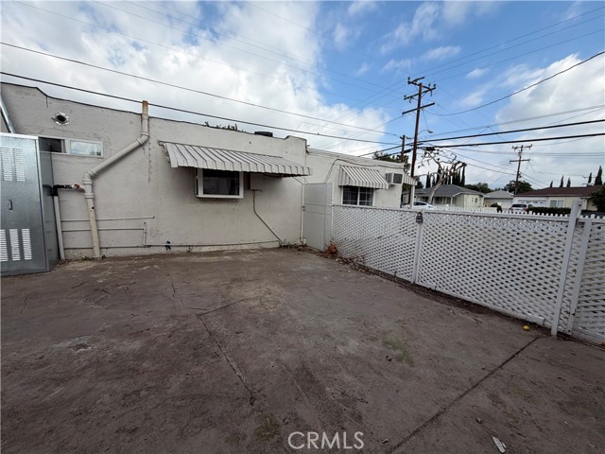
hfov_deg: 102.1
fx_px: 245
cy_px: 227
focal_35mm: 14
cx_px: 302
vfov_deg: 85.7
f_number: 2.2
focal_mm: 2.22
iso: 32
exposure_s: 1/770
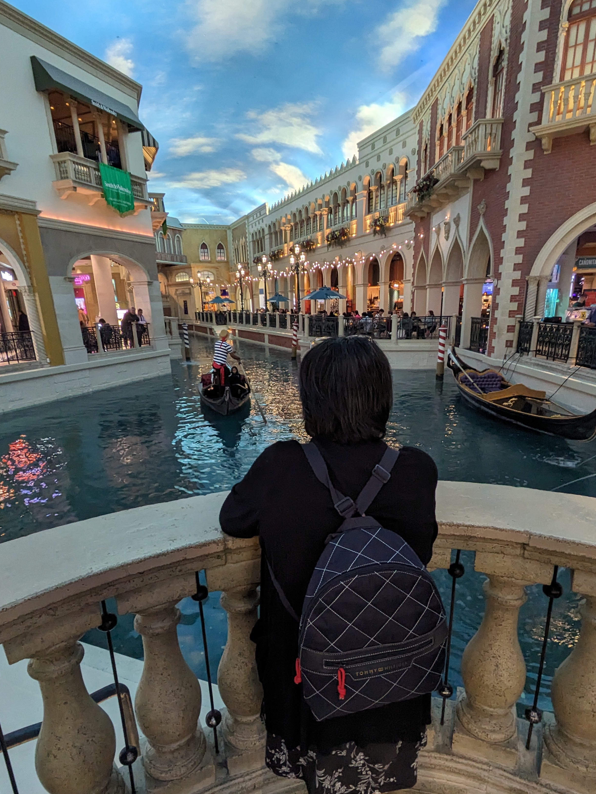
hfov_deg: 66.0
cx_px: 311
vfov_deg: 81.3
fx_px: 459
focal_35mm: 20
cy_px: 449
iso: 150
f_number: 2.2
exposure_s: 1/33.3
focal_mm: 1.83
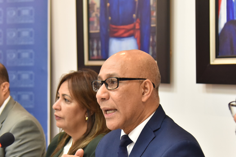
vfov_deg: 16.4
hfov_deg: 24.5
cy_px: 109
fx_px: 544
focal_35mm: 83
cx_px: 105
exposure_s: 1/60
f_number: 4
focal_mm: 52
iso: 2000
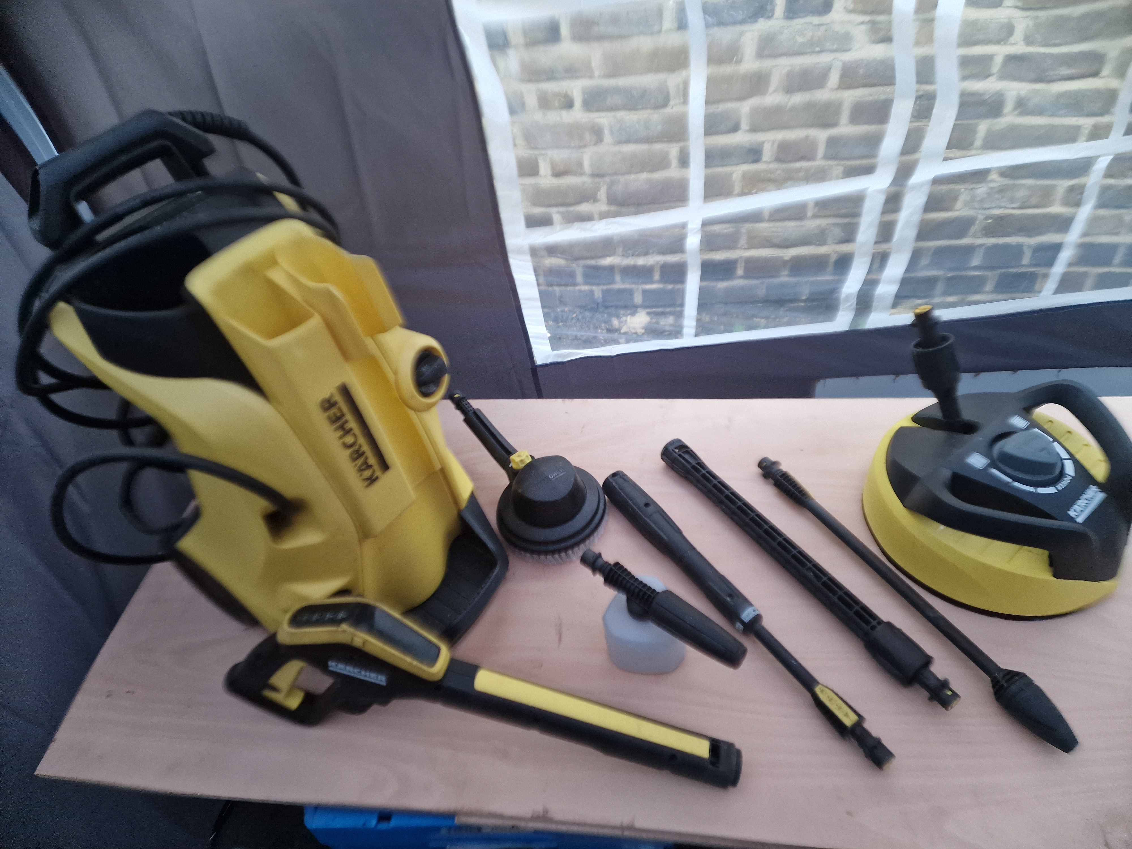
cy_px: 424
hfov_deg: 73.9
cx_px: 566
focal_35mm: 23
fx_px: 752
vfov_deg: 58.9
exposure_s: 1/100
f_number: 1.8
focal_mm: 6.4
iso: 80
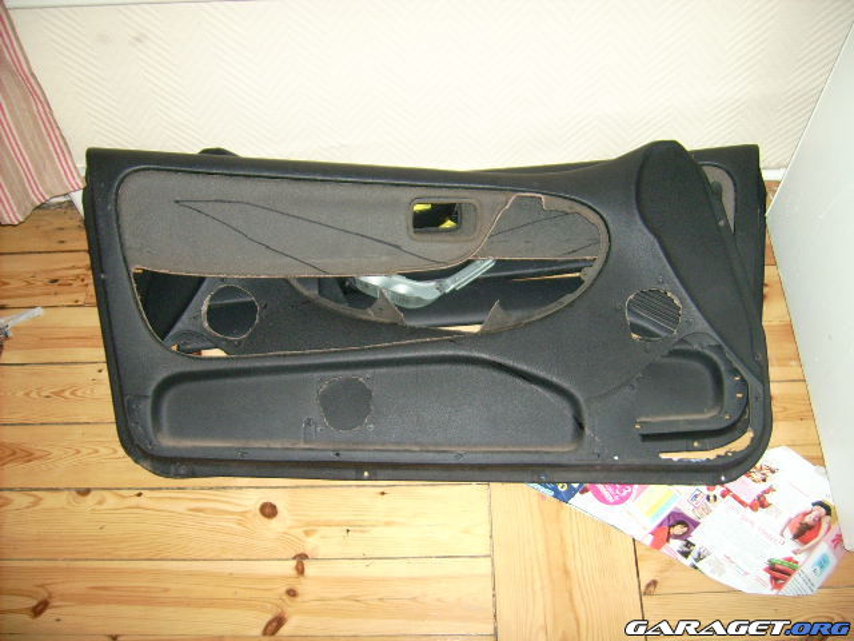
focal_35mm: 35
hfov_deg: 52.6
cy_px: 320
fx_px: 863
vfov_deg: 40.7
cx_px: 427
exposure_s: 1/60
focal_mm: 5.95
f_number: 2.8
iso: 100
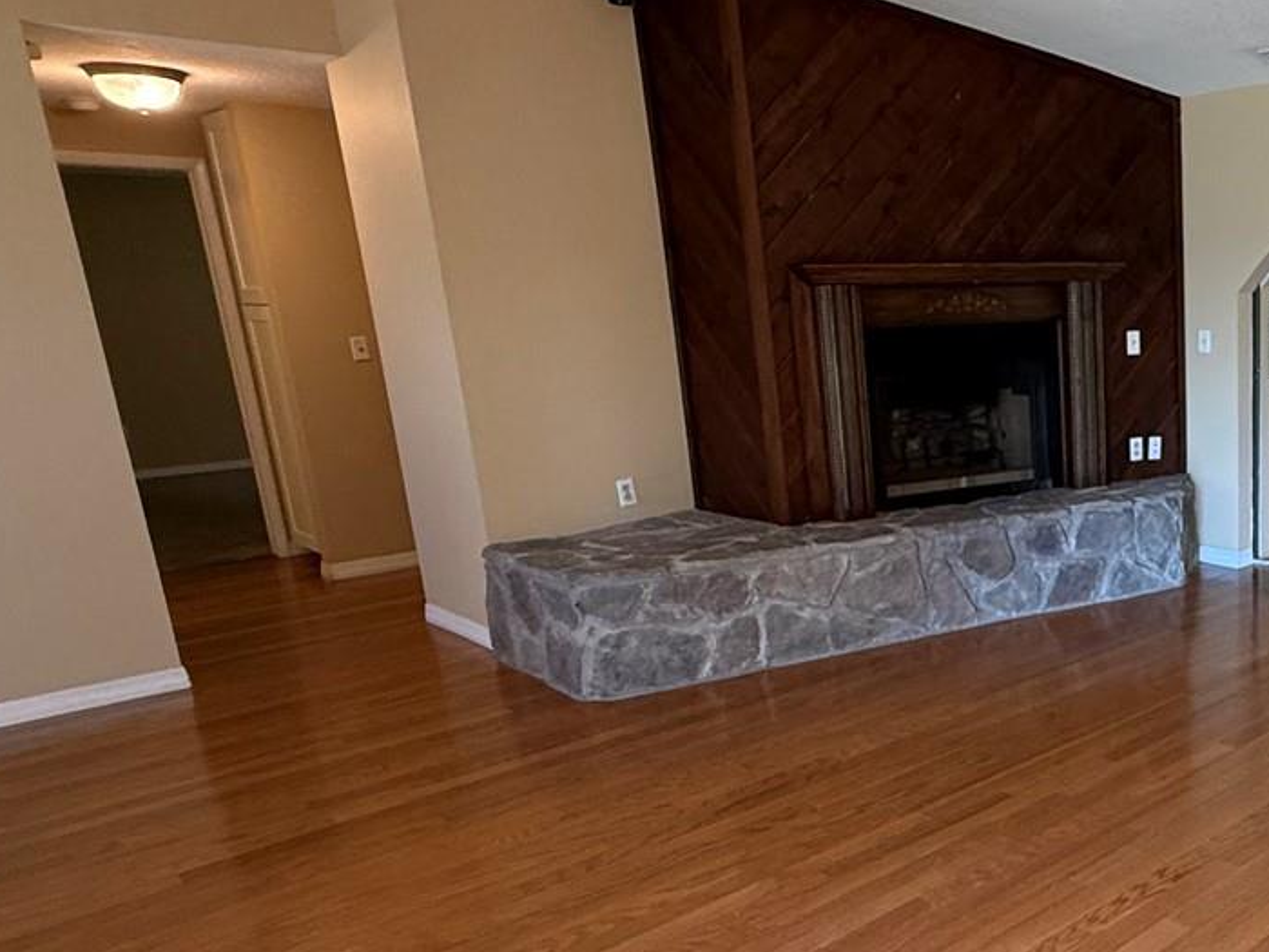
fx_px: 1173
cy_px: 589
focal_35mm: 32
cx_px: 1195
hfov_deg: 49.1
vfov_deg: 43.8
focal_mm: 2.22
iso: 200
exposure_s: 1/120
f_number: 2.2
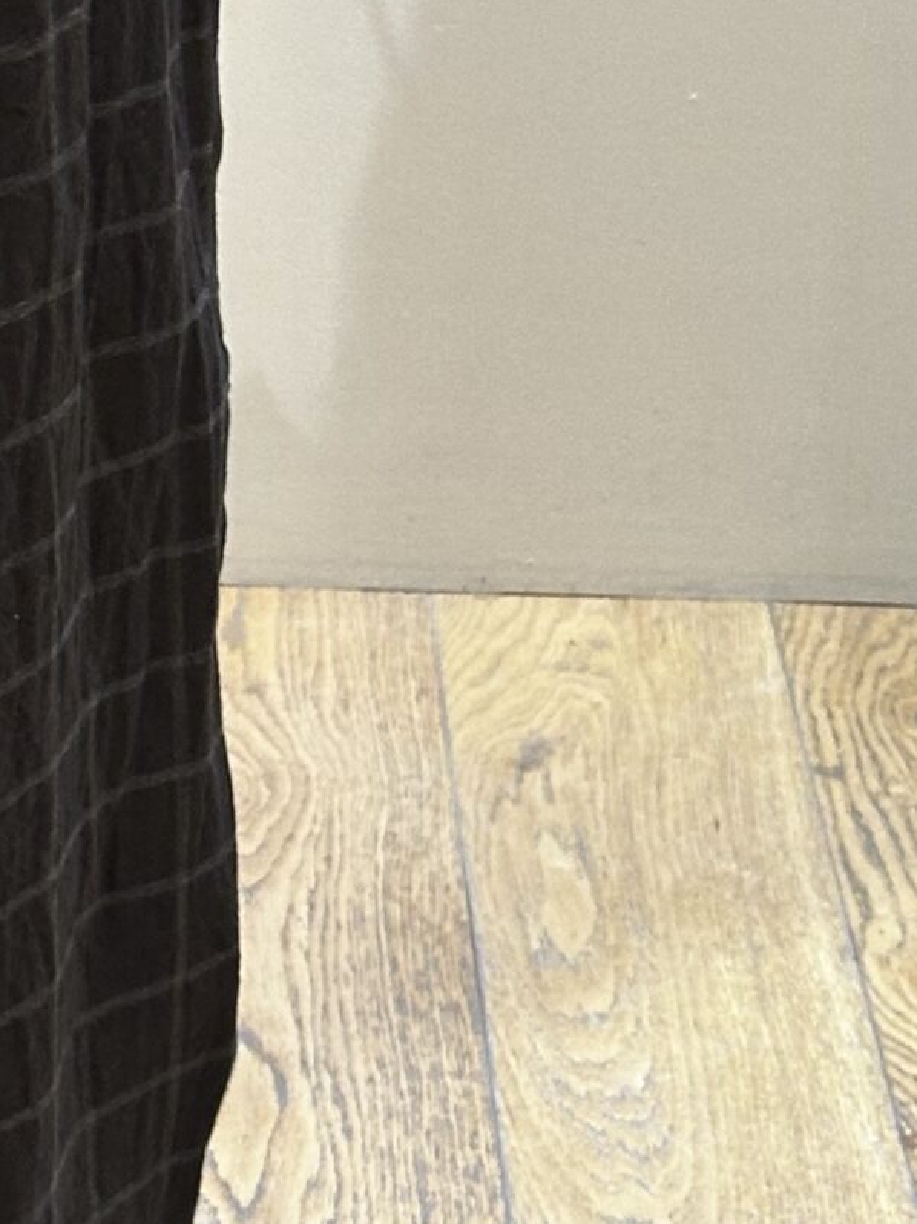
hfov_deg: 9.5
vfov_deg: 12.8
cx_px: -222
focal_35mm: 154
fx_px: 5442
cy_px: 383
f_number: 1.78
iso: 250
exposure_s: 1/33
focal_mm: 6.86
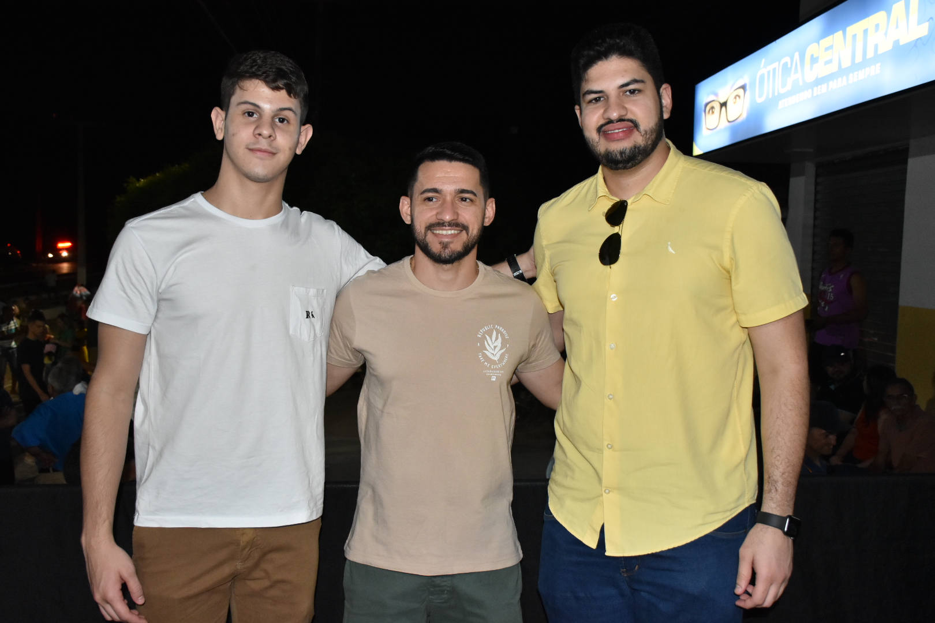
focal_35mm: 34
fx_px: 896
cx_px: 468
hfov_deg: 55.1
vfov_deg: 38.4
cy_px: 312
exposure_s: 1/100
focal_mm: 23
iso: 1600
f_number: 4.5
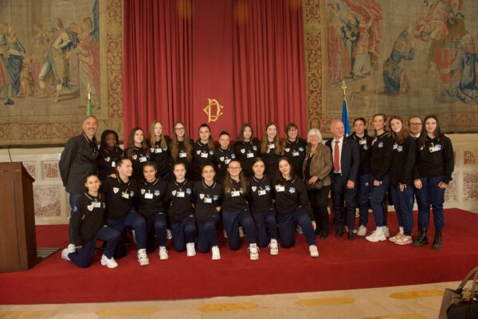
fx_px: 319
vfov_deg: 53.1
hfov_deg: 73.7
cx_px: 239
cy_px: 160
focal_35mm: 24
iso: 2000
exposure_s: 1/100
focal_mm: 24
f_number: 4.5
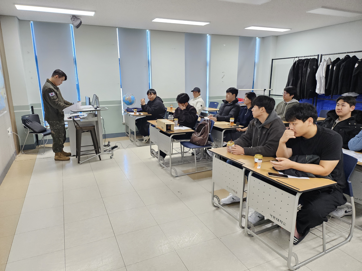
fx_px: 251
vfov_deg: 56.8
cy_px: 136
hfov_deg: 71.6
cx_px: 181
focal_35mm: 24
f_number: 1.8
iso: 500
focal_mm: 5
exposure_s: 1/120
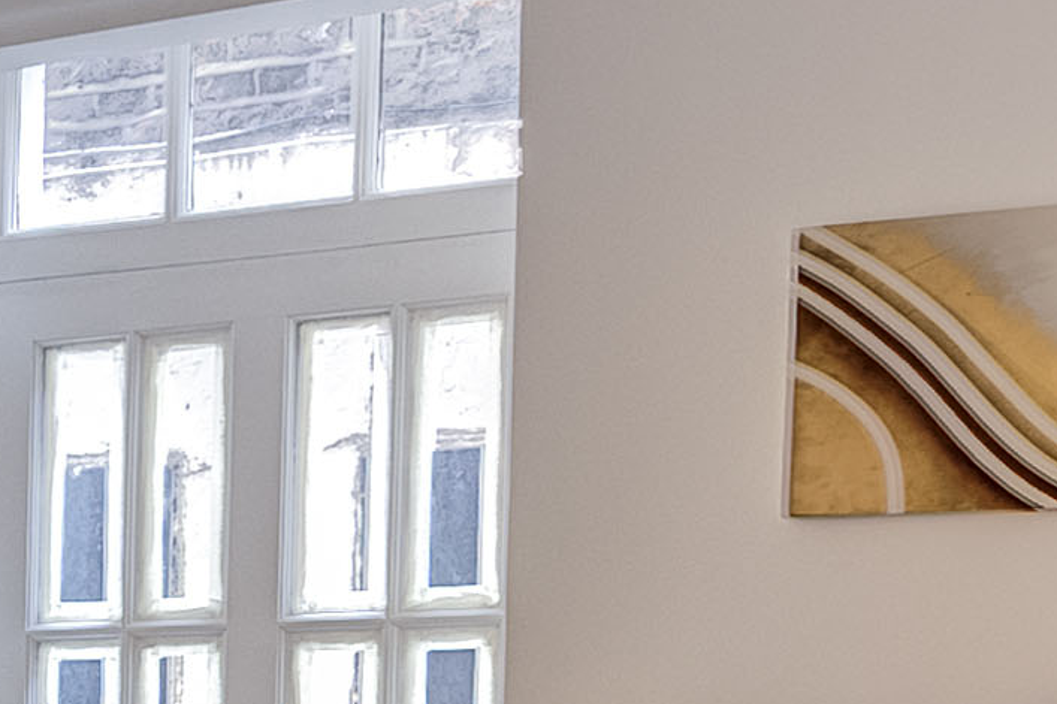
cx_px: -1042
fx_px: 3199
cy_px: 1118
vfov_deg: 11.9
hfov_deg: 15.2
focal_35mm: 109
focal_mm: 18
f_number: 8
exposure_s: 1/4
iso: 400
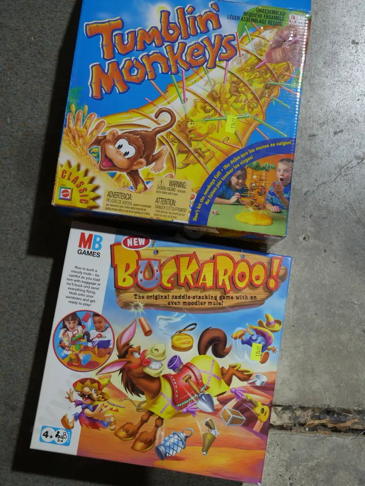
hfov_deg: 28.0
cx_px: 182
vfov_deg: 36.8
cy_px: 243
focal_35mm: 52
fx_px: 731
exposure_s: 1/60
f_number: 5.6
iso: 400
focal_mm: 26
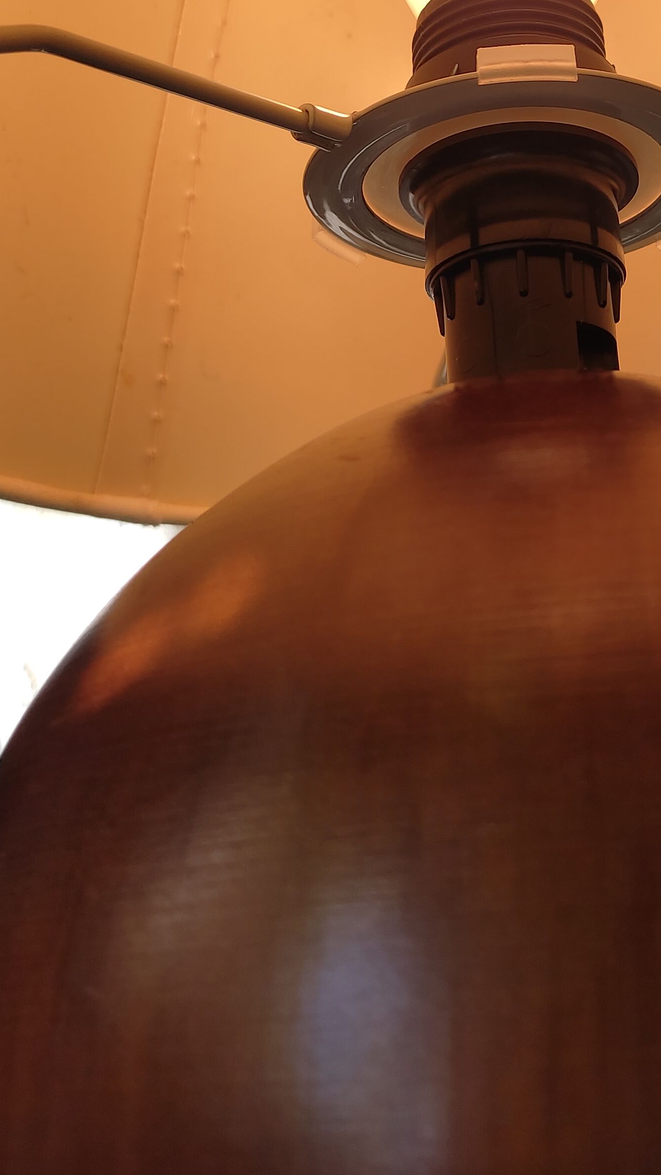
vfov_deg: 41.6
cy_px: 290
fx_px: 1496
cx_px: 497
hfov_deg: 24.6
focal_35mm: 48
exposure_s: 1/716
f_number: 1.79
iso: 100
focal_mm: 4.74
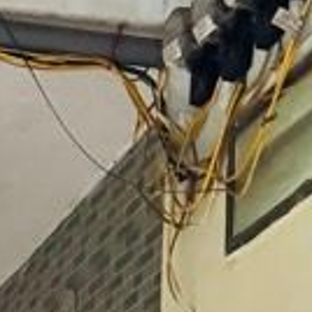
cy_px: 887
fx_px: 1652
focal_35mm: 162
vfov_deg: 9.0
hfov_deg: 10.5
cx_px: -98
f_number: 1.78
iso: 800
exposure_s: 1/60
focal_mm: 6.76
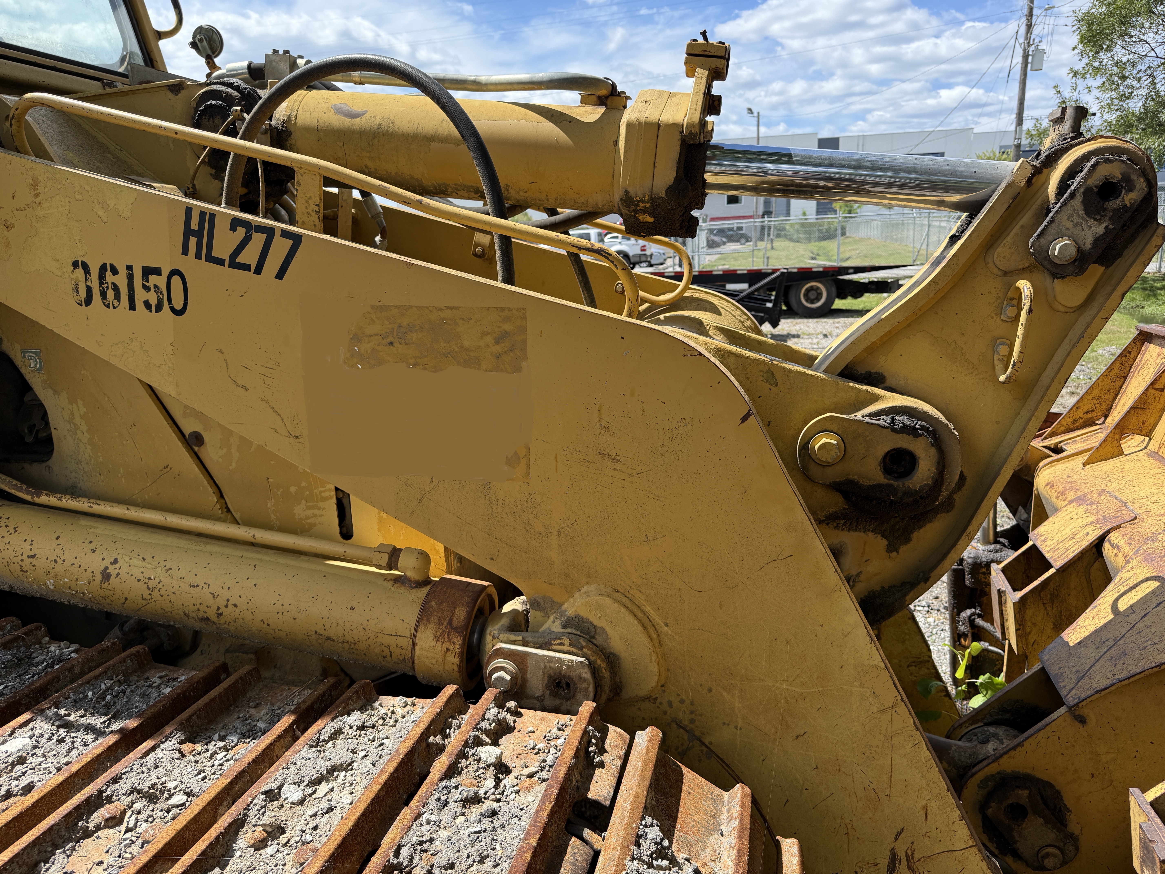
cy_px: 437
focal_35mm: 24
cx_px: 582
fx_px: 808
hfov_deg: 71.6
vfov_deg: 56.8
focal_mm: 6.76
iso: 100
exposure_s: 1/2370
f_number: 1.78
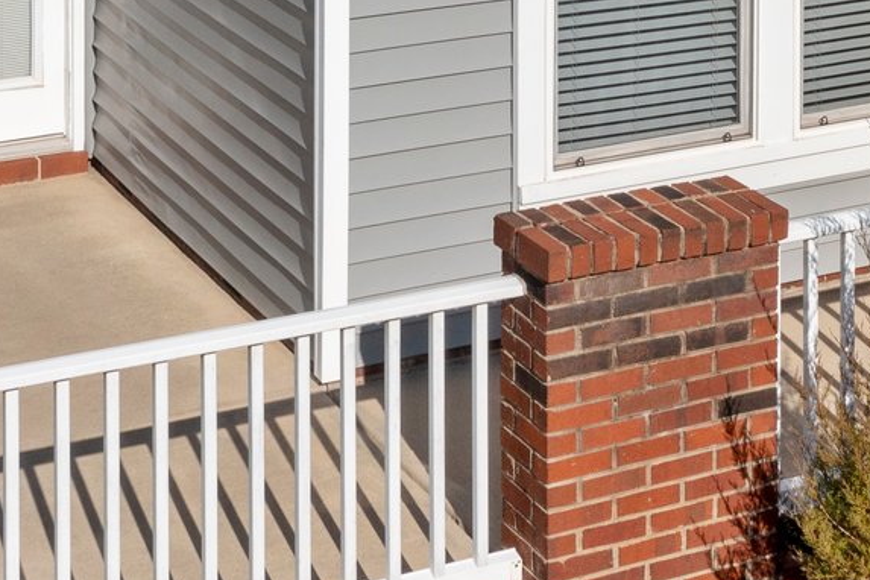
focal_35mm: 100
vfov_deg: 13.4
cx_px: 671
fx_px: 2416
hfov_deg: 20.2
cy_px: -43
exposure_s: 1/800
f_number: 6.3
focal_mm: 10.26
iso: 100
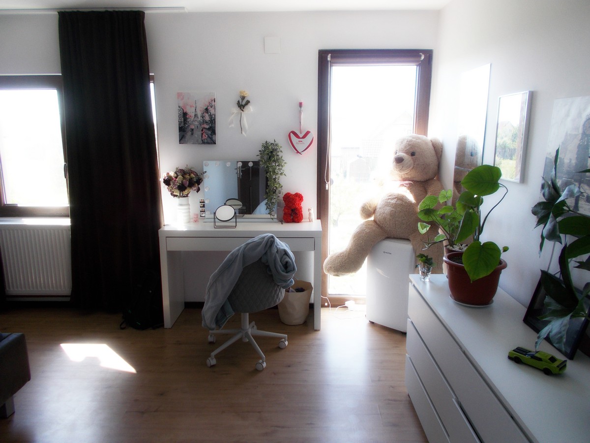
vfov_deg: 53.1
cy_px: 222
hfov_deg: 67.3
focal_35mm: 26
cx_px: 295
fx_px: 443
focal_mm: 4.6
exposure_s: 1/50
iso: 80
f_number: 3.2
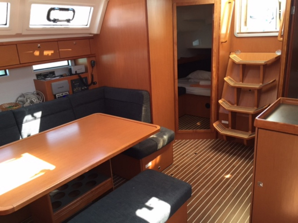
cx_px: 149
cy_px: 112
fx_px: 250
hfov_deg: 61.7
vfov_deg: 48.2
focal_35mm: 29
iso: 40
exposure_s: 1/33
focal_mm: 4.15
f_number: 2.2
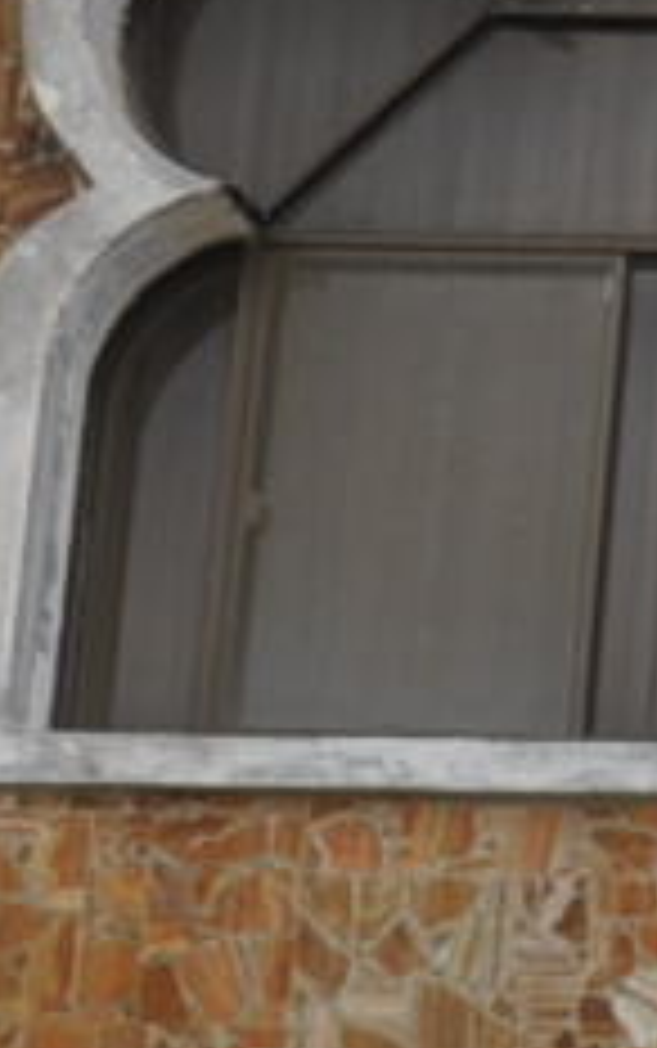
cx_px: 2722
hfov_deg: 4.7
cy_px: 580
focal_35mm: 253
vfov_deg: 8.3
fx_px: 7235
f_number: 10
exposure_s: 1/100
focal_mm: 18
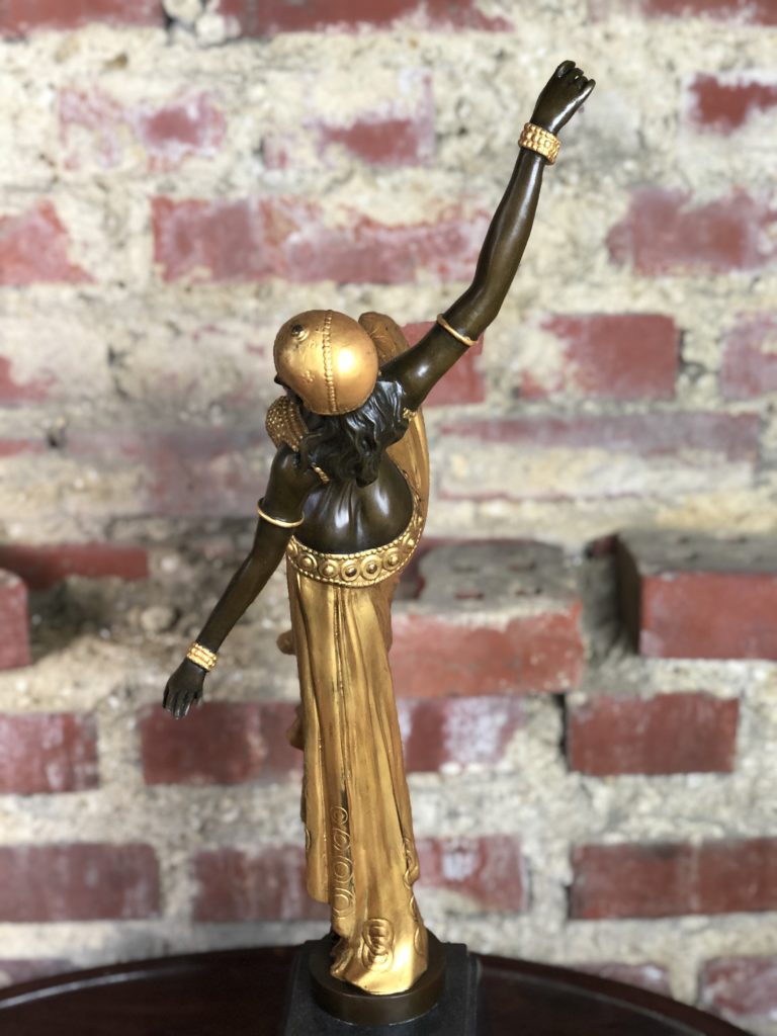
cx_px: 388
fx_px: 1556
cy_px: 518
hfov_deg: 28.0
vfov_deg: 36.8
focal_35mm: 52
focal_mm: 6
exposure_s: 1/50
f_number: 2.4
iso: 100
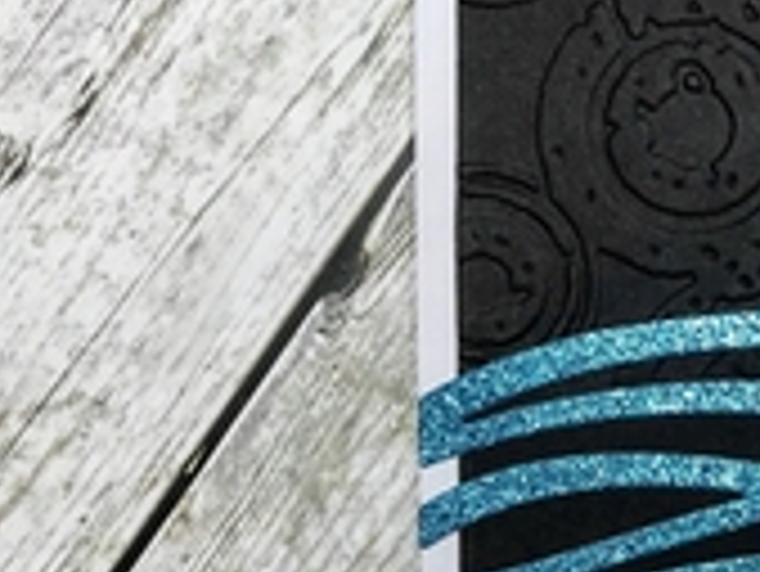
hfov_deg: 20.7
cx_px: 1079
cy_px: 263
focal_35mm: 83
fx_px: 1824
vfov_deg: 17.8
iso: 20
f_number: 1.8
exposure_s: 1/227
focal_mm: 3.99
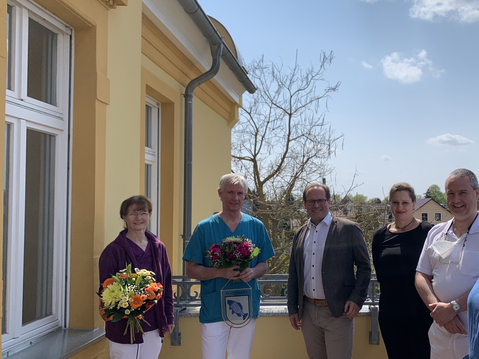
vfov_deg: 37.7
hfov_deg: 48.1
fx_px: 526
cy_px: 194
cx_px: 324
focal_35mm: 38
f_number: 1.8
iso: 25
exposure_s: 1/4274
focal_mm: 4.25
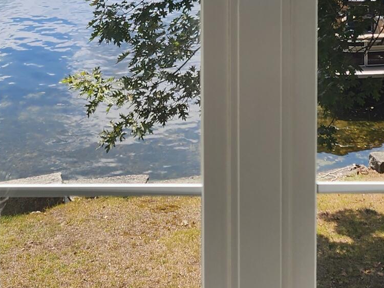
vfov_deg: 14.8
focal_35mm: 92
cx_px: 207
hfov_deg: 21.3
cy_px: -156
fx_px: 1021
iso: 12
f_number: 1.8
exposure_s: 1/591
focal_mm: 6.4
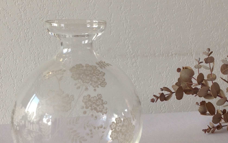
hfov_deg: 35.7
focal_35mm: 57
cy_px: 72
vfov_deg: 22.7
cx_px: 118
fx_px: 354
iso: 50
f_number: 2.4
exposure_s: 1/50
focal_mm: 4.28
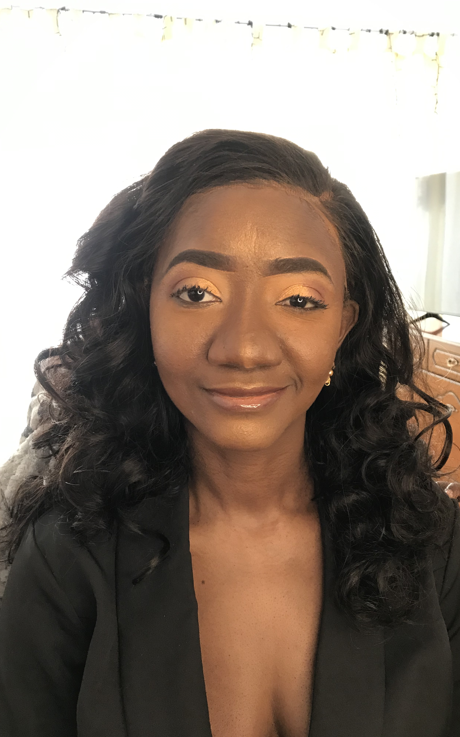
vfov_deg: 62.9
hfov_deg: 41.8
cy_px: 370
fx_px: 602
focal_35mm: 30
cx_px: 248
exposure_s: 1/25
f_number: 1.8
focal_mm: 3.99
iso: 40
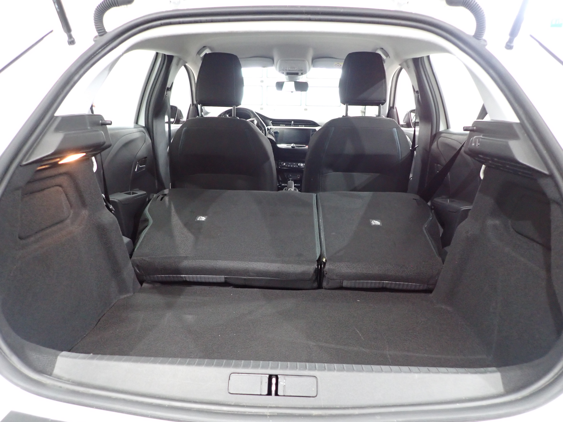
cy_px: 211
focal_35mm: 25
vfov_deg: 54.9
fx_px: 407
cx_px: 282
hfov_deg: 69.4
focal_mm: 4.5
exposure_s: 1/30
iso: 640
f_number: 2
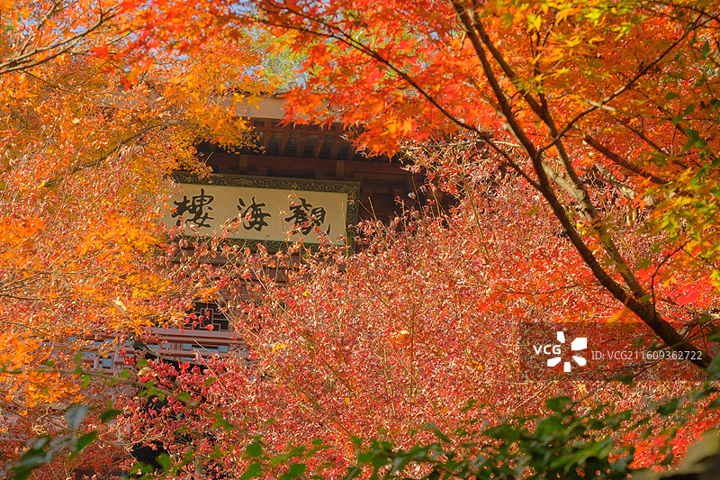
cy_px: 240
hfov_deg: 17.1
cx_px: 360
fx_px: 2399
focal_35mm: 120
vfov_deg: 11.4
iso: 800
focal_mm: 80
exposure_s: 1/125
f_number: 10
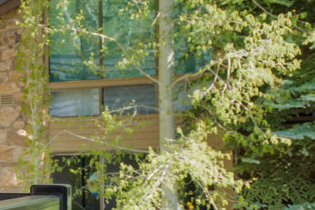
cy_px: 177
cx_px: -501
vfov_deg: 13.1
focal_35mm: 104
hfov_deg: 13.0
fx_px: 910
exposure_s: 1/200
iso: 400
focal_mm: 17
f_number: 7.1
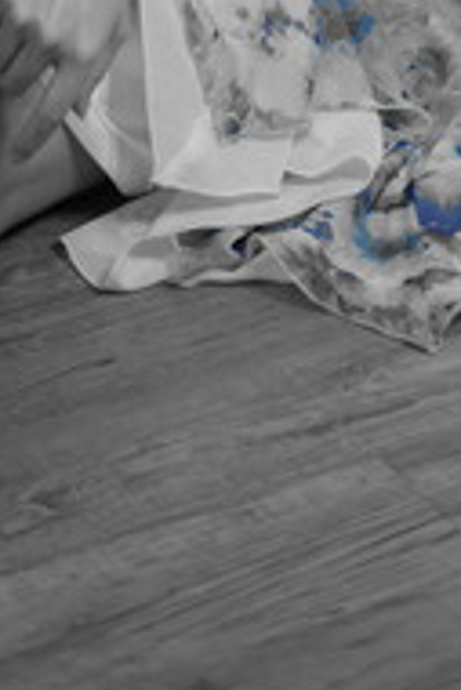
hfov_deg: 5.5
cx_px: 183
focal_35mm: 252
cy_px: -305
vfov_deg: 8.0
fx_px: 4831
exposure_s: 1/80
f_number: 2.8
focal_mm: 75
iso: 320
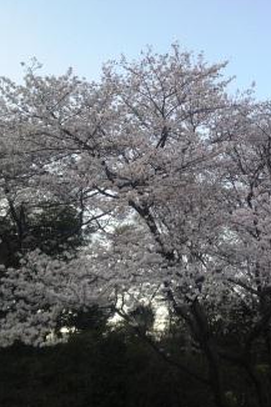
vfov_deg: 39.6
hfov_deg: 25.9
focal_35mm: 50
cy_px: 204
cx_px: 257
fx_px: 565
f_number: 2.4
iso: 50
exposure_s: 1/168
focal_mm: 4.28
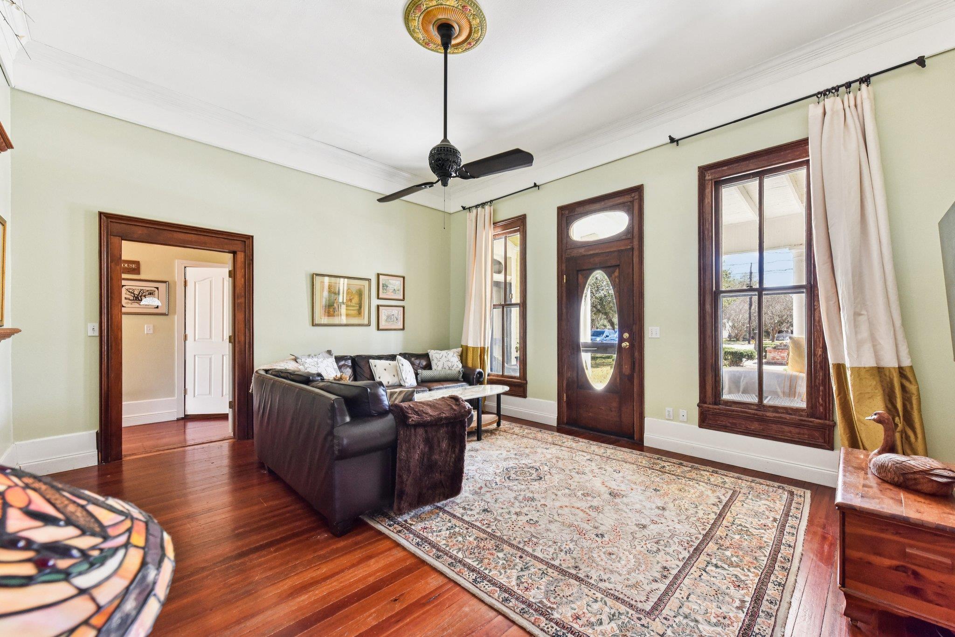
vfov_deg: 81.2
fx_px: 371
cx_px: 478
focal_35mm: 14
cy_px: 318
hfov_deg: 104.3
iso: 720
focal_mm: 14
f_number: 8
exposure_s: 1/15
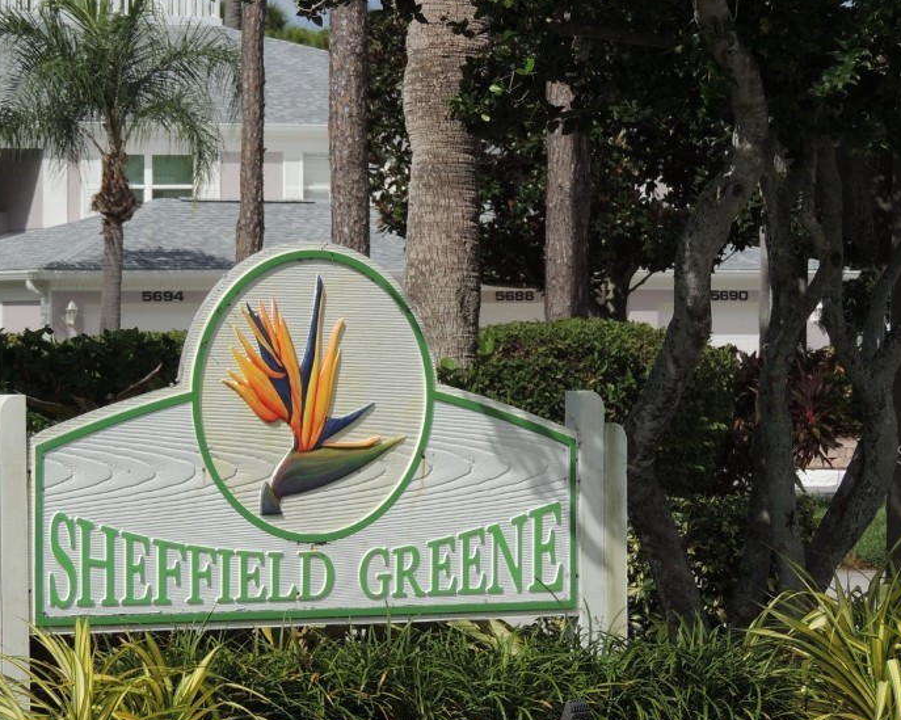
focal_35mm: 211
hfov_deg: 9.2
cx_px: 349
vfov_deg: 7.3
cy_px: 454
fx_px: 5624
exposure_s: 1/1250
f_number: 4.4
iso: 100
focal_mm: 25.8
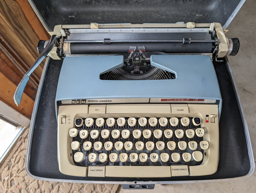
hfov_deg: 71.5
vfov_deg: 56.9
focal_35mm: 24
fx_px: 178
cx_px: 128
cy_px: 96
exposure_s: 1/92
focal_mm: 6.9
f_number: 1.68
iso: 131
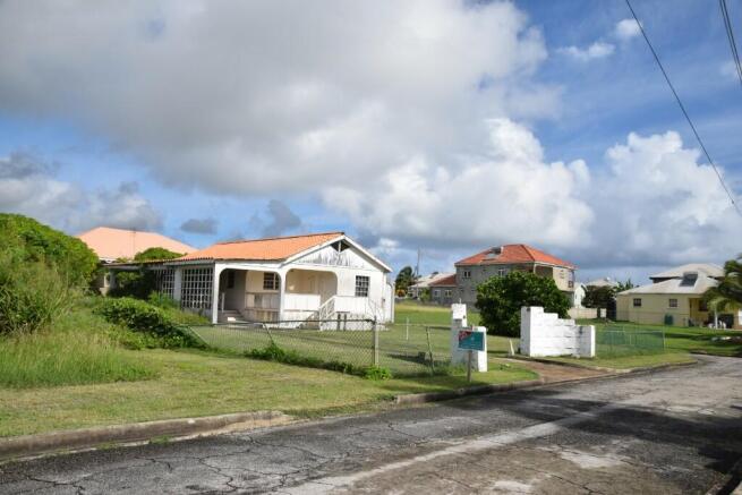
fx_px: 557
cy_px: 248
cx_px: 371
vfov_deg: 48.0
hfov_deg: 67.4
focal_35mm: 27
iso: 200
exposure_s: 1/500
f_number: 11
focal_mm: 18
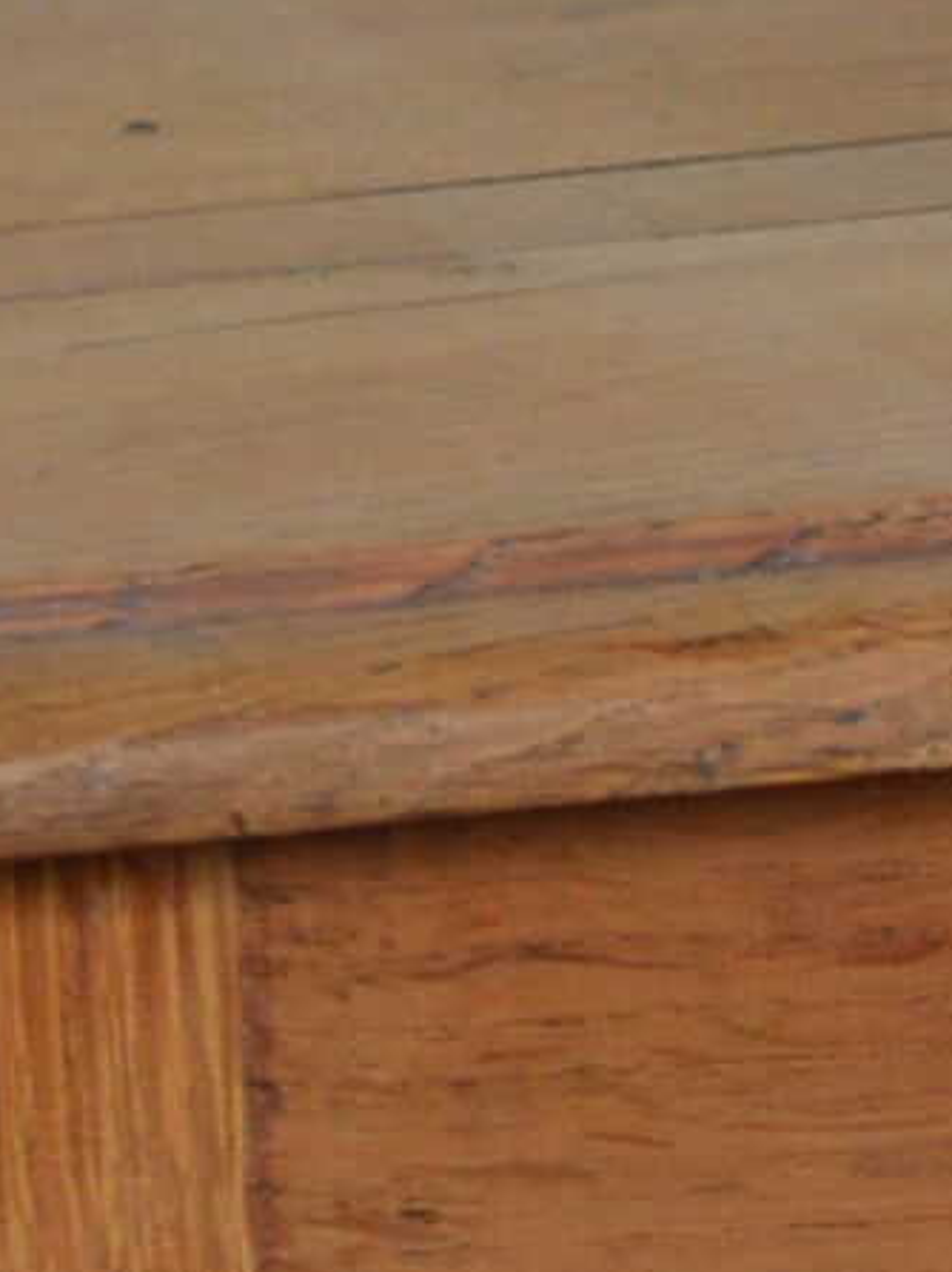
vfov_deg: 5.6
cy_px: 2364
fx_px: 12846
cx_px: 1724
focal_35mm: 350
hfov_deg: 4.2
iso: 640
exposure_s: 1/15
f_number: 5
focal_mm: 36
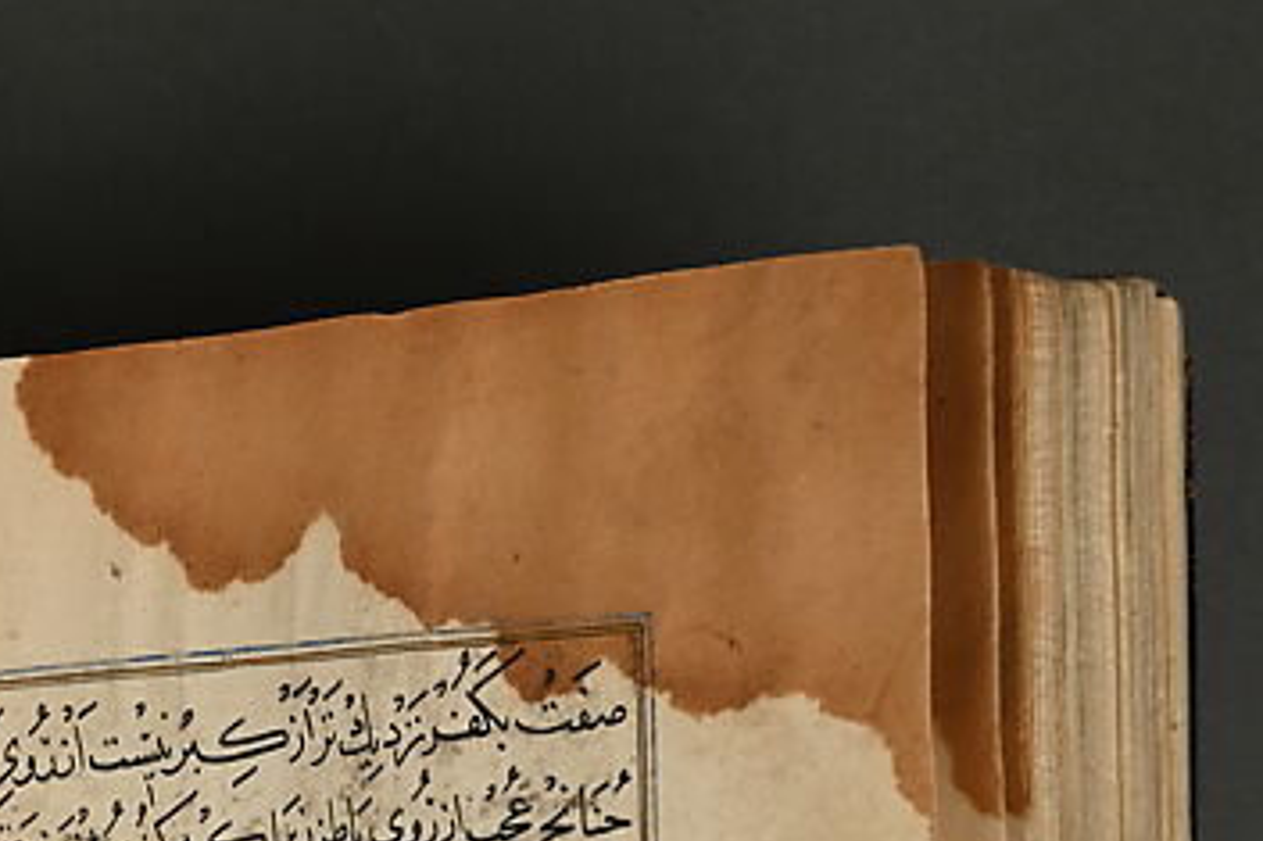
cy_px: 1328
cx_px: -111
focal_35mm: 194
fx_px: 6803
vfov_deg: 6.9
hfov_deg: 10.5
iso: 250
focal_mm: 57
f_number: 13
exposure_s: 1/30
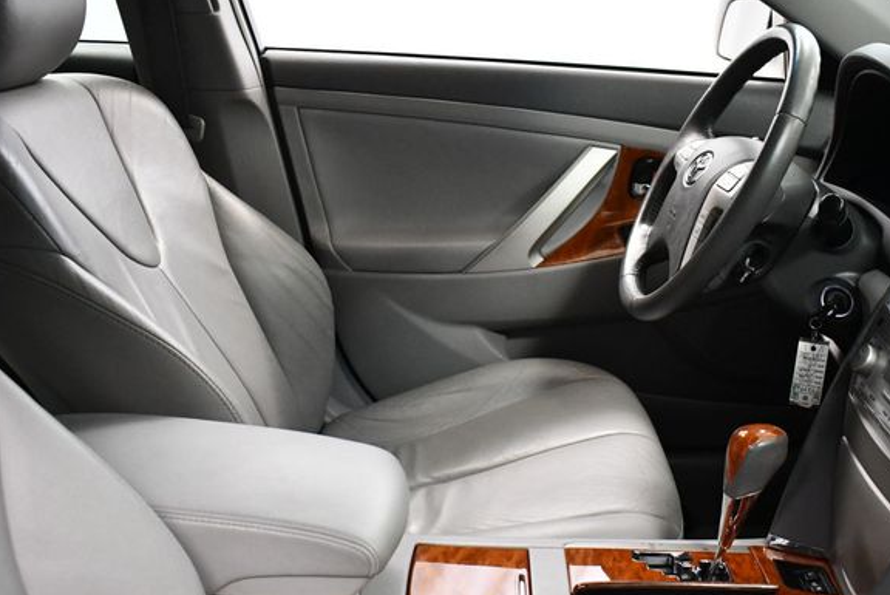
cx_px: 477
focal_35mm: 40
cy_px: 321
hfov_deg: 48.4
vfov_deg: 33.4
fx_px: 990
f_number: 3.5
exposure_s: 1/125
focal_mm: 18
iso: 3200
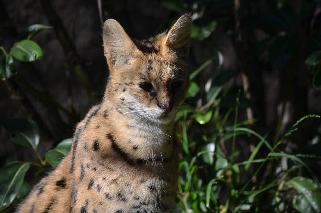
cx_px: 165
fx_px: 3889
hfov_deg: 4.7
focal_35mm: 437
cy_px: 109
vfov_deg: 3.1
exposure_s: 1/1000
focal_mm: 280
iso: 400
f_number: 5.3
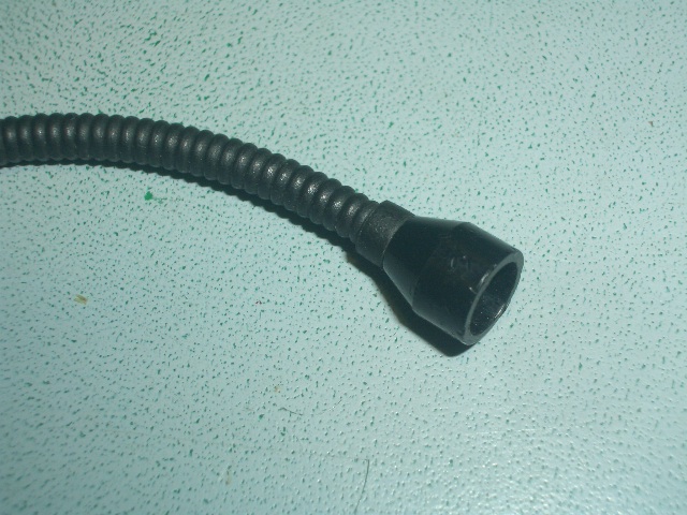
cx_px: 344
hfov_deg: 31.2
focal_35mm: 62
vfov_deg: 23.7
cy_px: 258
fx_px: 1230
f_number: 5.6
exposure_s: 1/80
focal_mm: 10.2
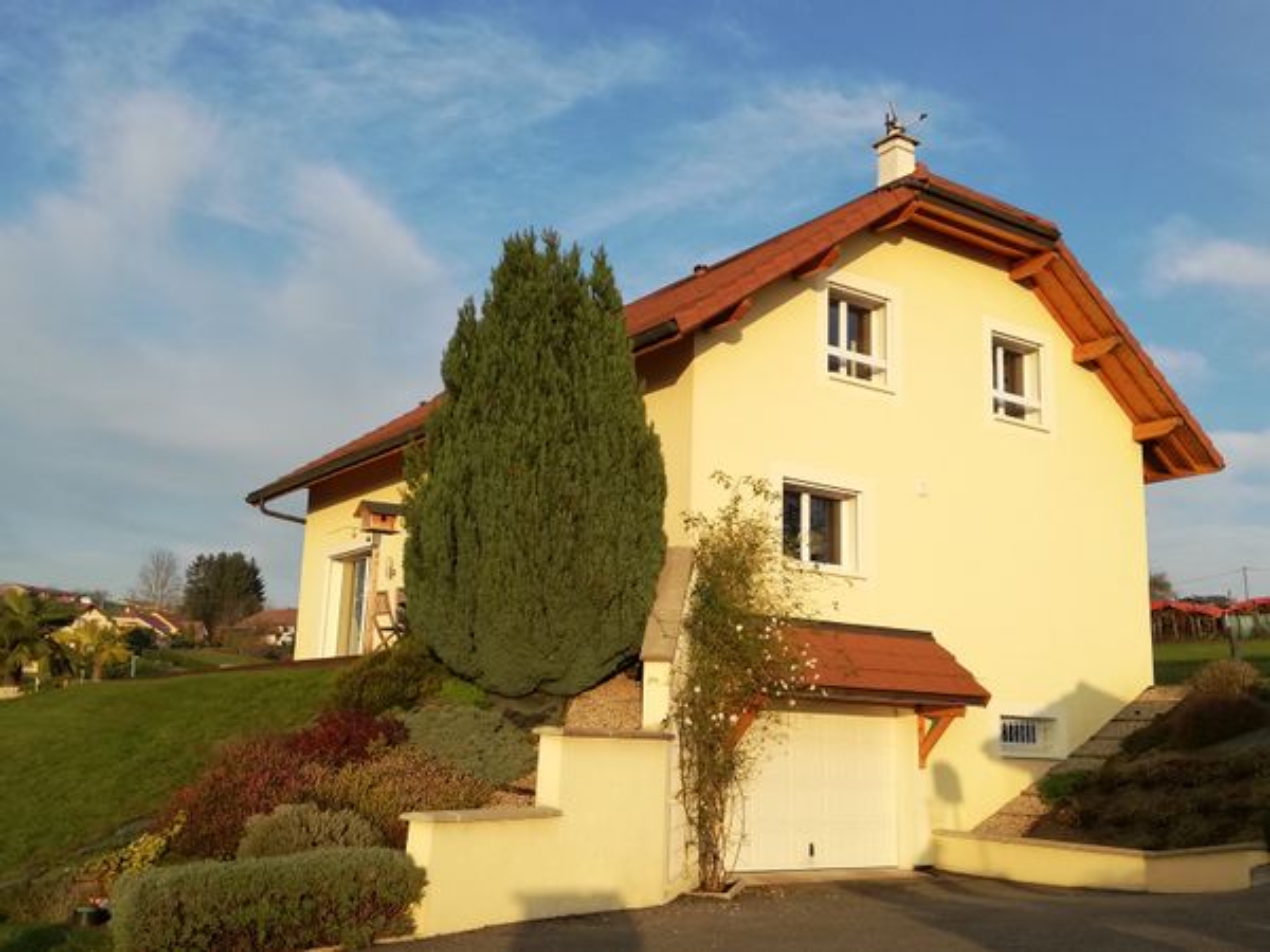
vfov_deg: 41.8
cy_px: 476
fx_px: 1247
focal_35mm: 34
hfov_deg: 54.0
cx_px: 635
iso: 50
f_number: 2.2
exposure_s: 1/425
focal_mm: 3.81
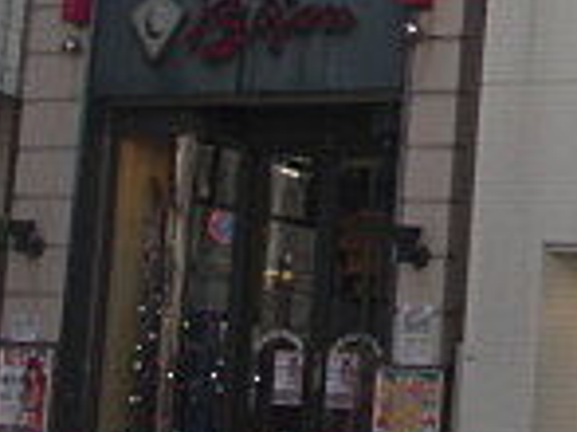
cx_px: 922
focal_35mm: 157
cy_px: -137
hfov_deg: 11.9
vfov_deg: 9.3
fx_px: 2615
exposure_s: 1/400
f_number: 2.8
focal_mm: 6.3
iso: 50
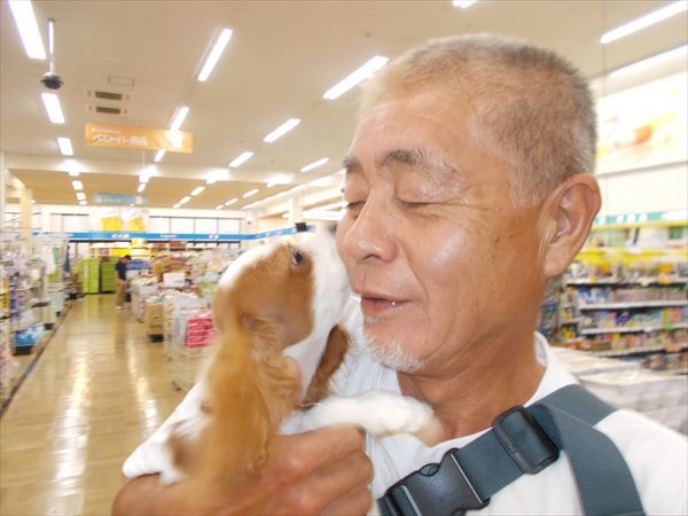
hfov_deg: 67.3
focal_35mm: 26
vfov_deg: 53.1
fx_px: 517
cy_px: 258
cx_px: 344
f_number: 3.2
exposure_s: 1/25
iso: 200
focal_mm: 4.6
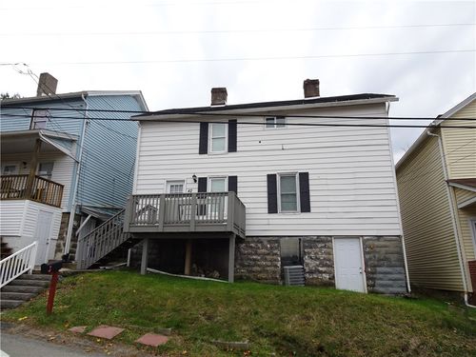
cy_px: 178
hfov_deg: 71.6
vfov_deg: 56.8
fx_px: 330
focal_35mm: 24
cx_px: 238
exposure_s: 1/125
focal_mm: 4.1
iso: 80
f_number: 3.5
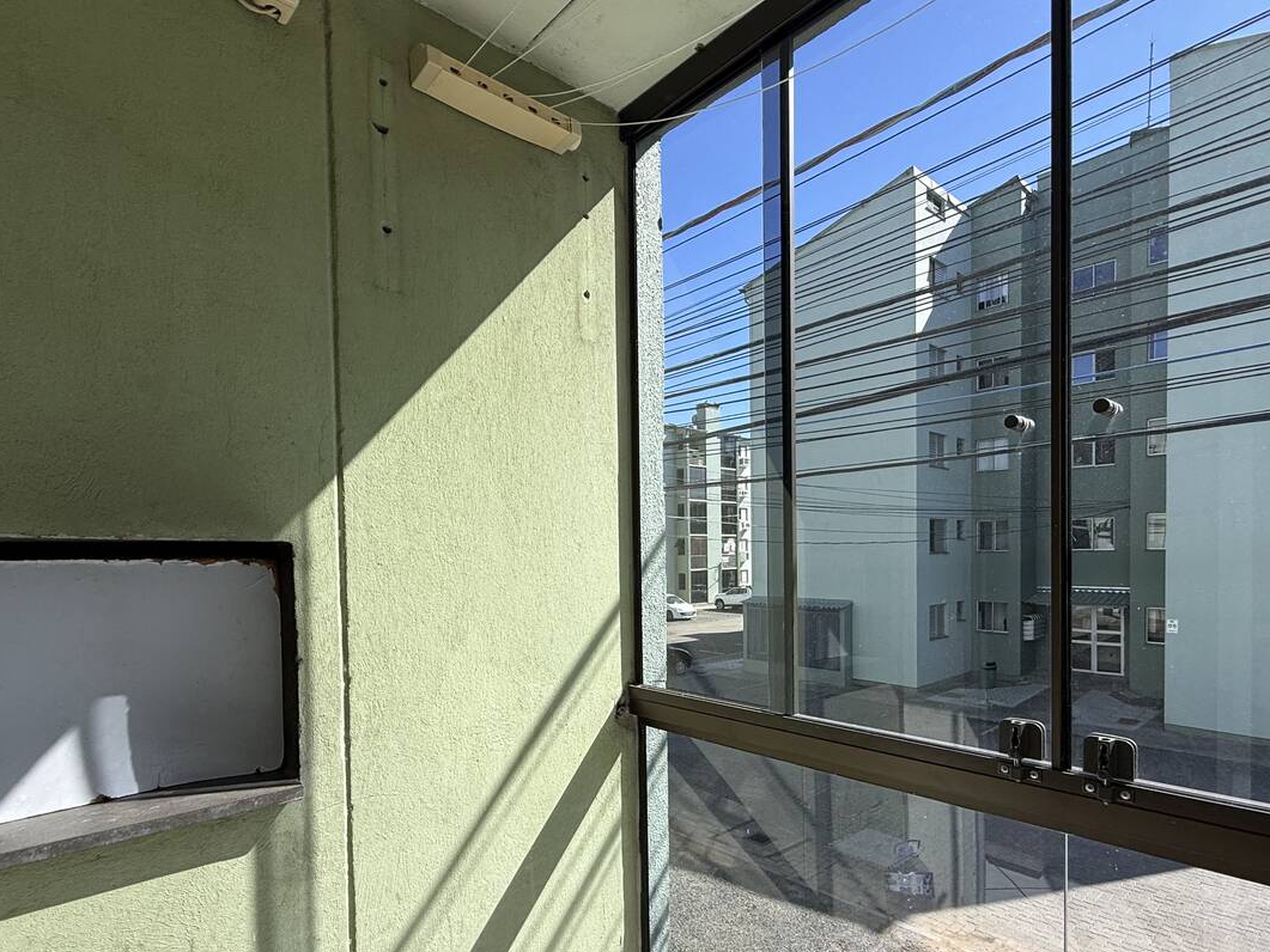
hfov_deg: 84.5
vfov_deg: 68.0
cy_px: 569
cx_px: 677
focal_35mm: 19
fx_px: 697
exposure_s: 1/411
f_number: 2.2
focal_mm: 2.22
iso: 50
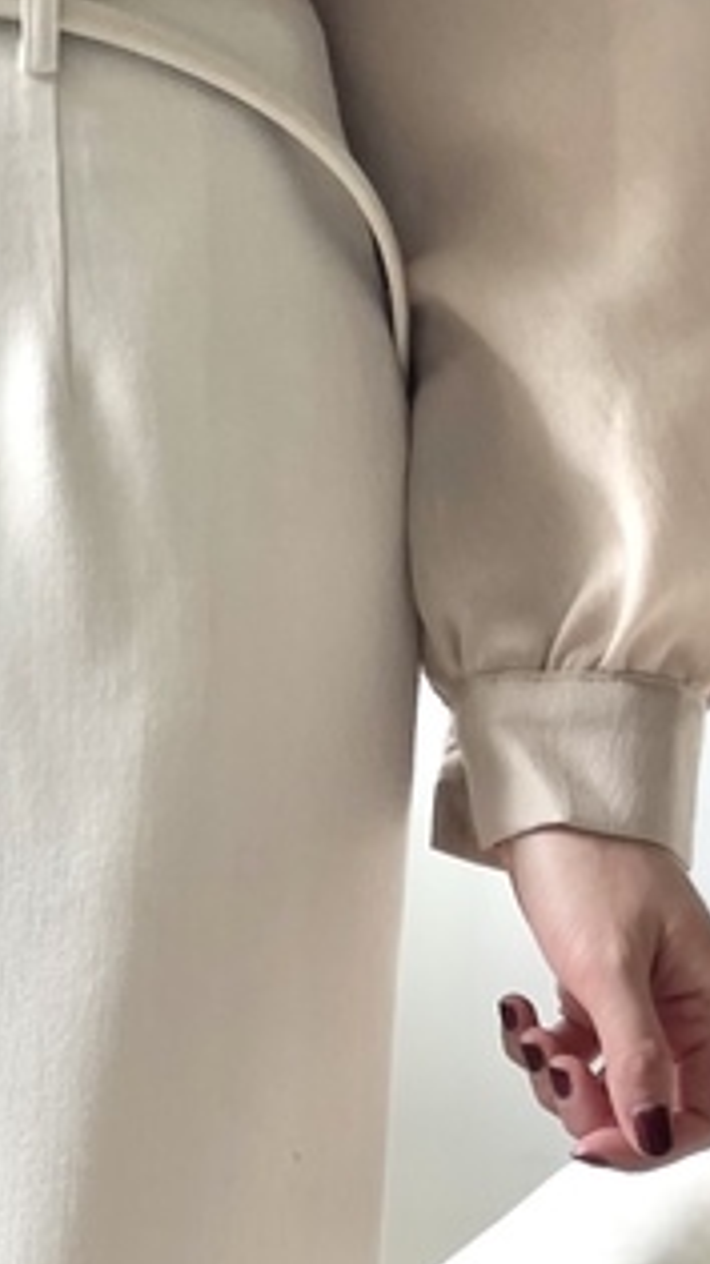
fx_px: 3015
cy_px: 1709
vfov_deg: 21.1
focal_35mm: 90
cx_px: -261
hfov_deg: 12.9
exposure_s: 1/257
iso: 40
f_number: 1.6
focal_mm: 5.1
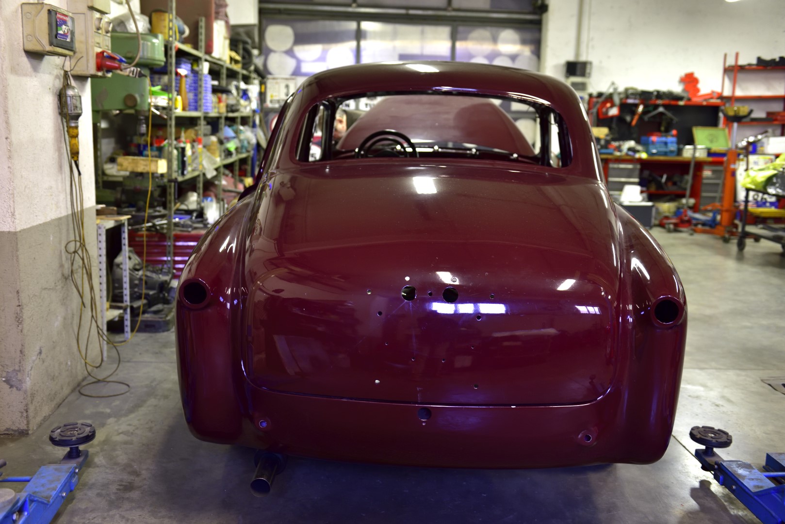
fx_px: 763
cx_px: 392
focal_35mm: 35
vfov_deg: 37.9
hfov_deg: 54.4
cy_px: 262
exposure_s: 1/30
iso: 800
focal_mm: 35
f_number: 3.3
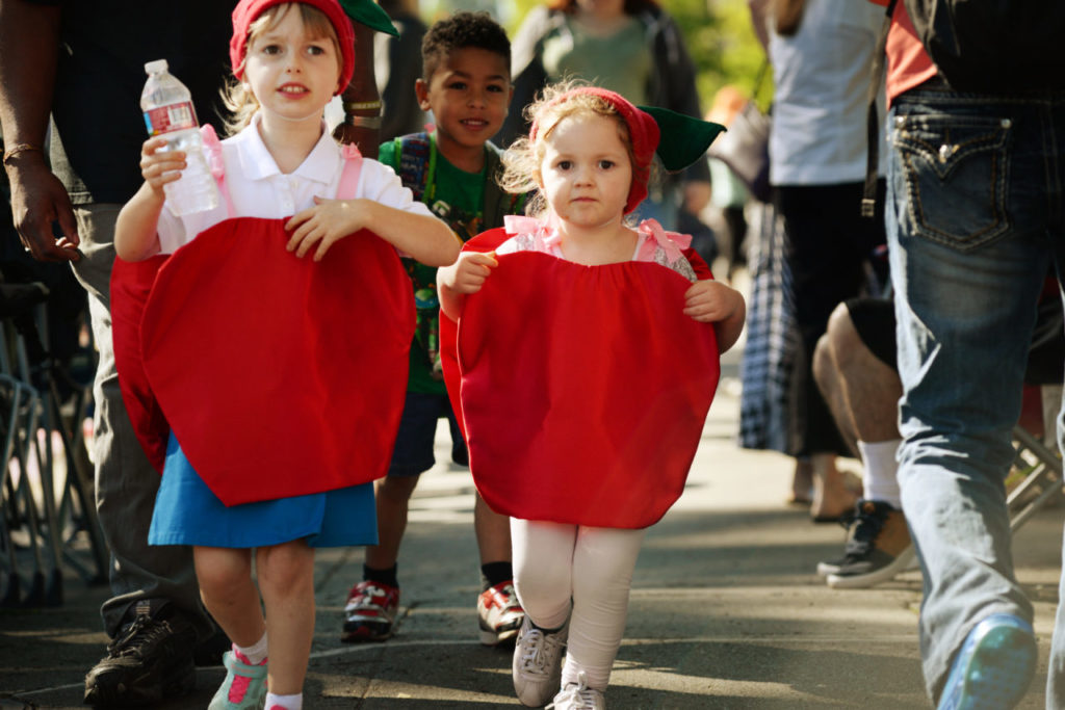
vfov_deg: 8.1
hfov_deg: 12.1
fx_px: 5030
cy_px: 355
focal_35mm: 170
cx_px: 532
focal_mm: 170
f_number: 5.6
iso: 400
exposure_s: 1/800
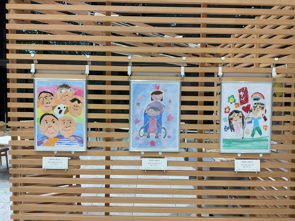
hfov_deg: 61.7
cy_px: 110
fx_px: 247
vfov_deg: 48.2
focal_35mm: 29
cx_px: 148
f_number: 1.8
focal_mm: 3
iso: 100
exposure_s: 1/60
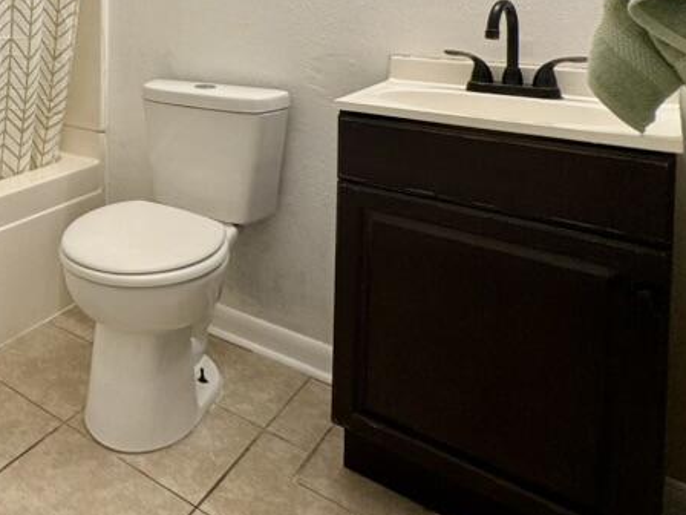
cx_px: -67
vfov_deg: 39.4
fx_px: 634
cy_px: 11
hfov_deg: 43.8
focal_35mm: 32
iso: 100
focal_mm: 2.22
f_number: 2.2
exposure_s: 1/120
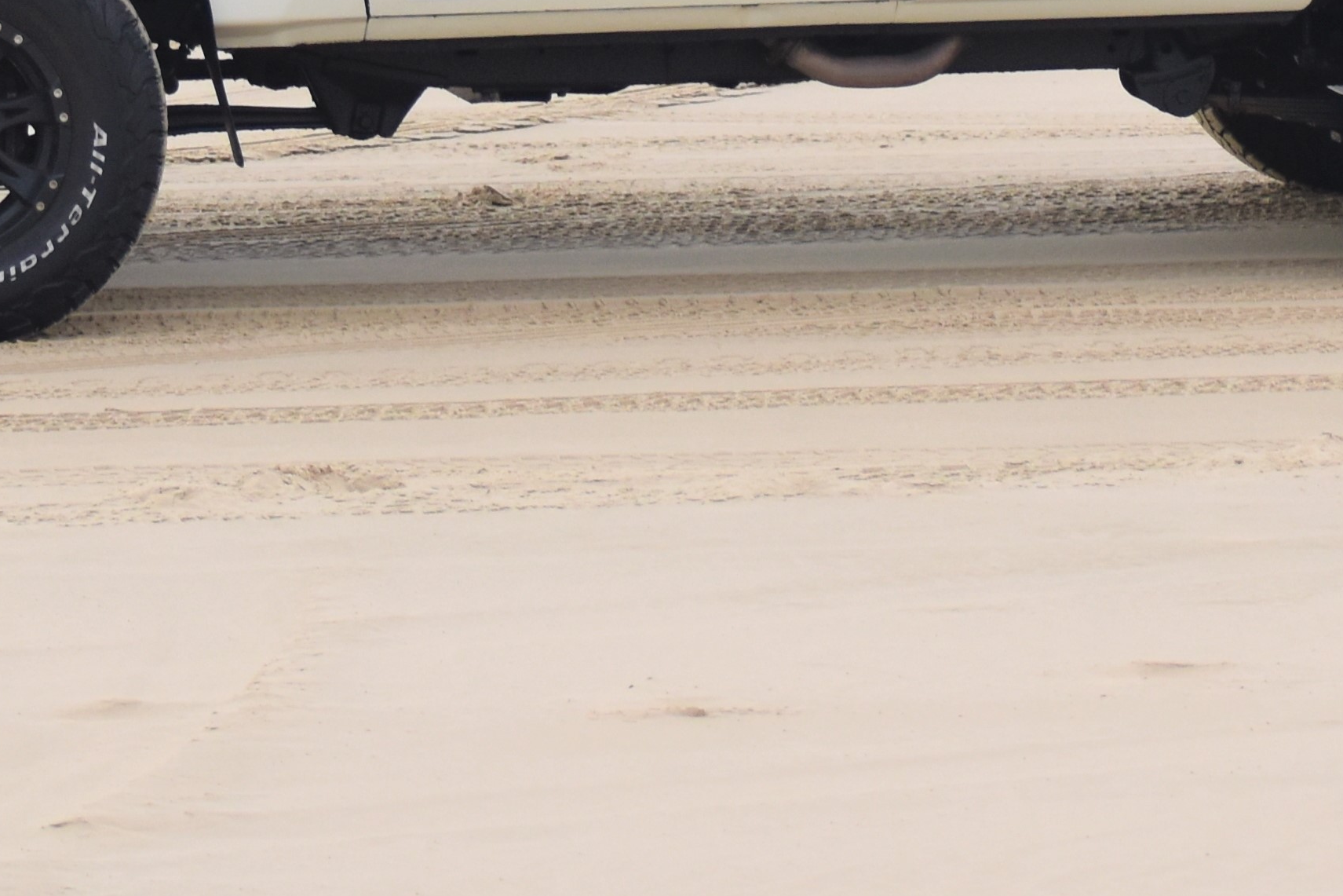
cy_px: -160
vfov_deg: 5.3
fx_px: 9625
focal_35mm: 258
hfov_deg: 8.0
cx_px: 911
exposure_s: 1/500
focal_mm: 70
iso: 320
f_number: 4.5
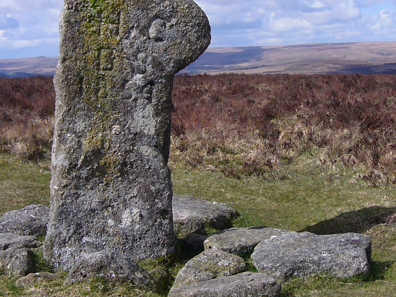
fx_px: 869
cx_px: 212
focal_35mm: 76
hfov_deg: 25.7
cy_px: 132
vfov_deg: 19.4
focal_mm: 4.7
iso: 80
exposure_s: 1/400
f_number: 5.6
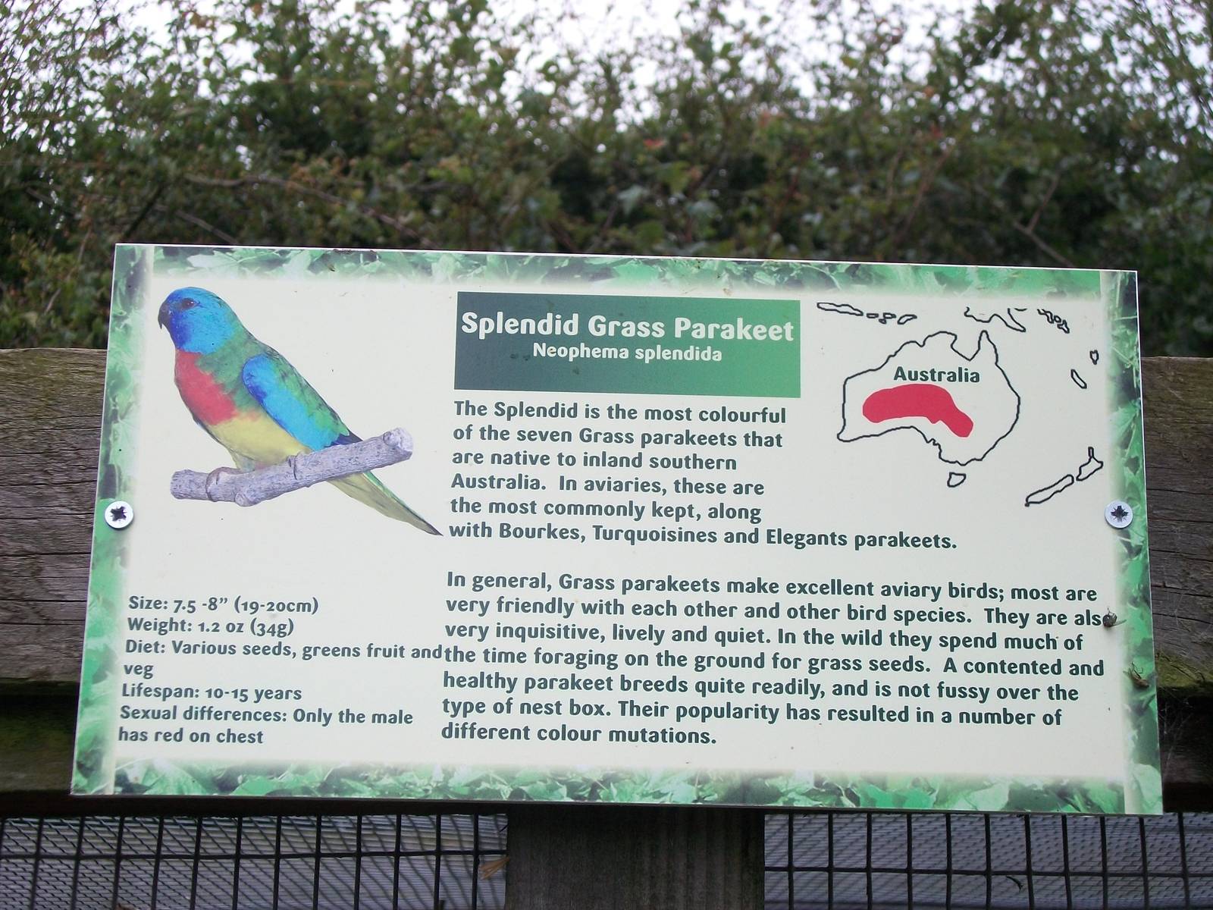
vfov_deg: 23.7
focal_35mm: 62
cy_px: 455
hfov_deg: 31.2
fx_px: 2173
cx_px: 606
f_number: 4.1
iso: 80
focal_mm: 11
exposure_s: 1/400
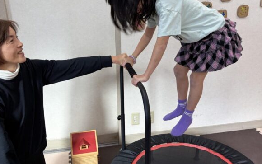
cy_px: 81
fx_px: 271
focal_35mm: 38
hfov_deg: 51.5
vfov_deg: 33.6
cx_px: 133
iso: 32
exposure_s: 1/126
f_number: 1.6
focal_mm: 5.96
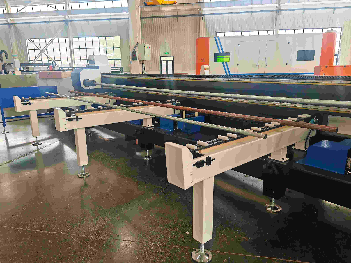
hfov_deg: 65.3
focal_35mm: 27
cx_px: 176
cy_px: 132
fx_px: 274
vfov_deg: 51.4
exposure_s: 1/100
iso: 100
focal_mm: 7.62
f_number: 1.6
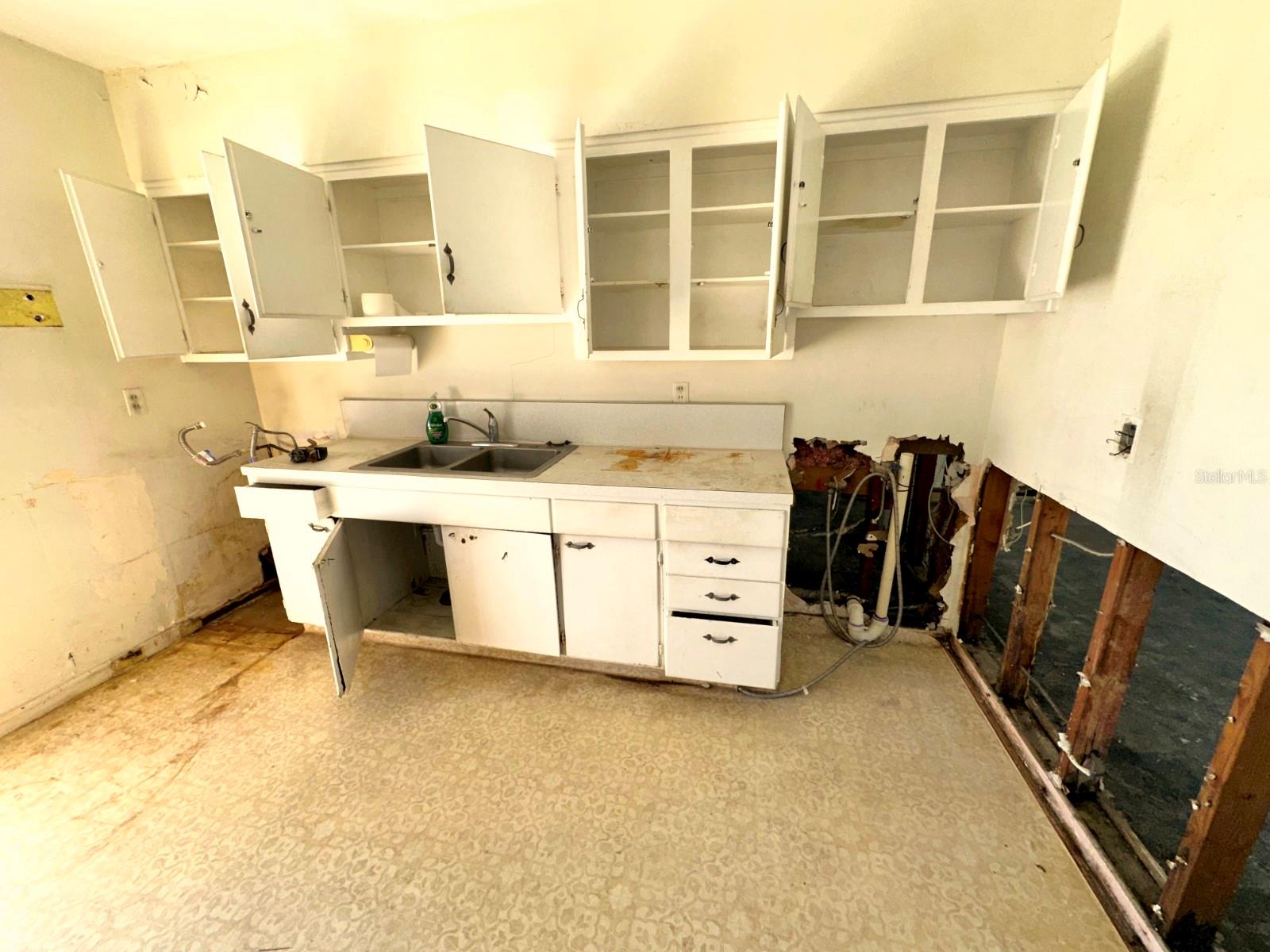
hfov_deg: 102.1
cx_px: 635
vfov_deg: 85.7
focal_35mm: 14
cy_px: 476
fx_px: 514
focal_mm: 2.2
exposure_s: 1/122
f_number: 2.2
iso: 50
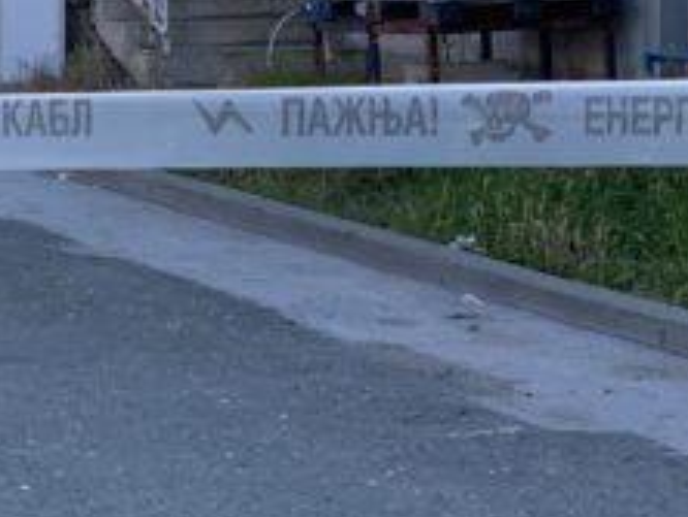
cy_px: -90
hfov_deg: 11.8
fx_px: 3243
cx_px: -167
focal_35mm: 163
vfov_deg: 9.0
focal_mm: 6
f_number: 2.4
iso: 16
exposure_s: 1/378
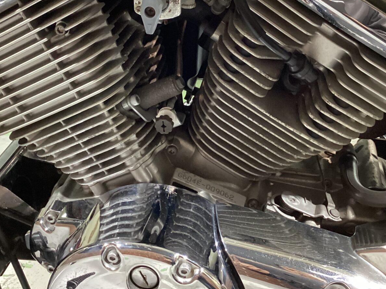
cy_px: 100
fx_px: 558
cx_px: 182
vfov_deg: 29.0
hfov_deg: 38.2
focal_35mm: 50
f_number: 2.4
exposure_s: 1/30
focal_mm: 3.3
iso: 640
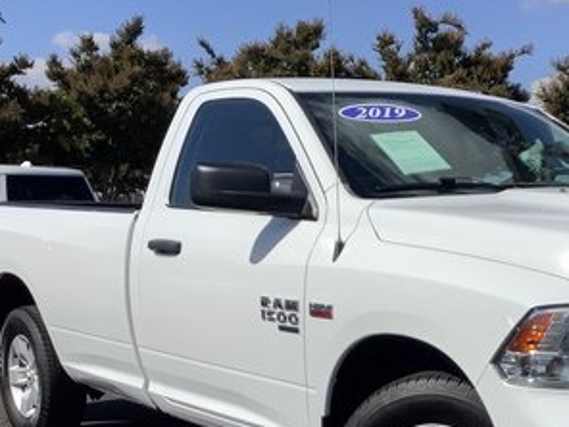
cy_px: 389
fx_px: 1101
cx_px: 434
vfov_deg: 21.4
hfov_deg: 28.5
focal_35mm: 67
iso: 25
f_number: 2.4
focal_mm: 3.3
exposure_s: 1/2551
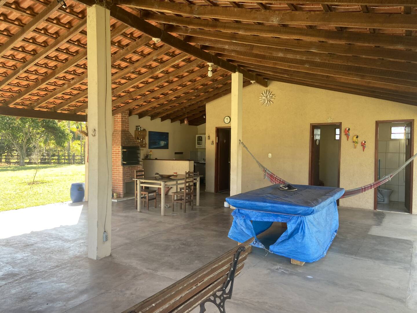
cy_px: 156
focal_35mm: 26
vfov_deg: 53.1
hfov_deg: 67.3
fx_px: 313
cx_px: 208
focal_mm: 4.25
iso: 40
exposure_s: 1/122
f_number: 1.8
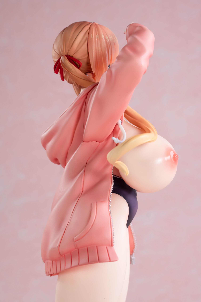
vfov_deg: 29.2
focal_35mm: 69
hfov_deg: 19.7
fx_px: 578
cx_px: 100
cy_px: 151
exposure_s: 1/160
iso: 100
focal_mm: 46
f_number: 10
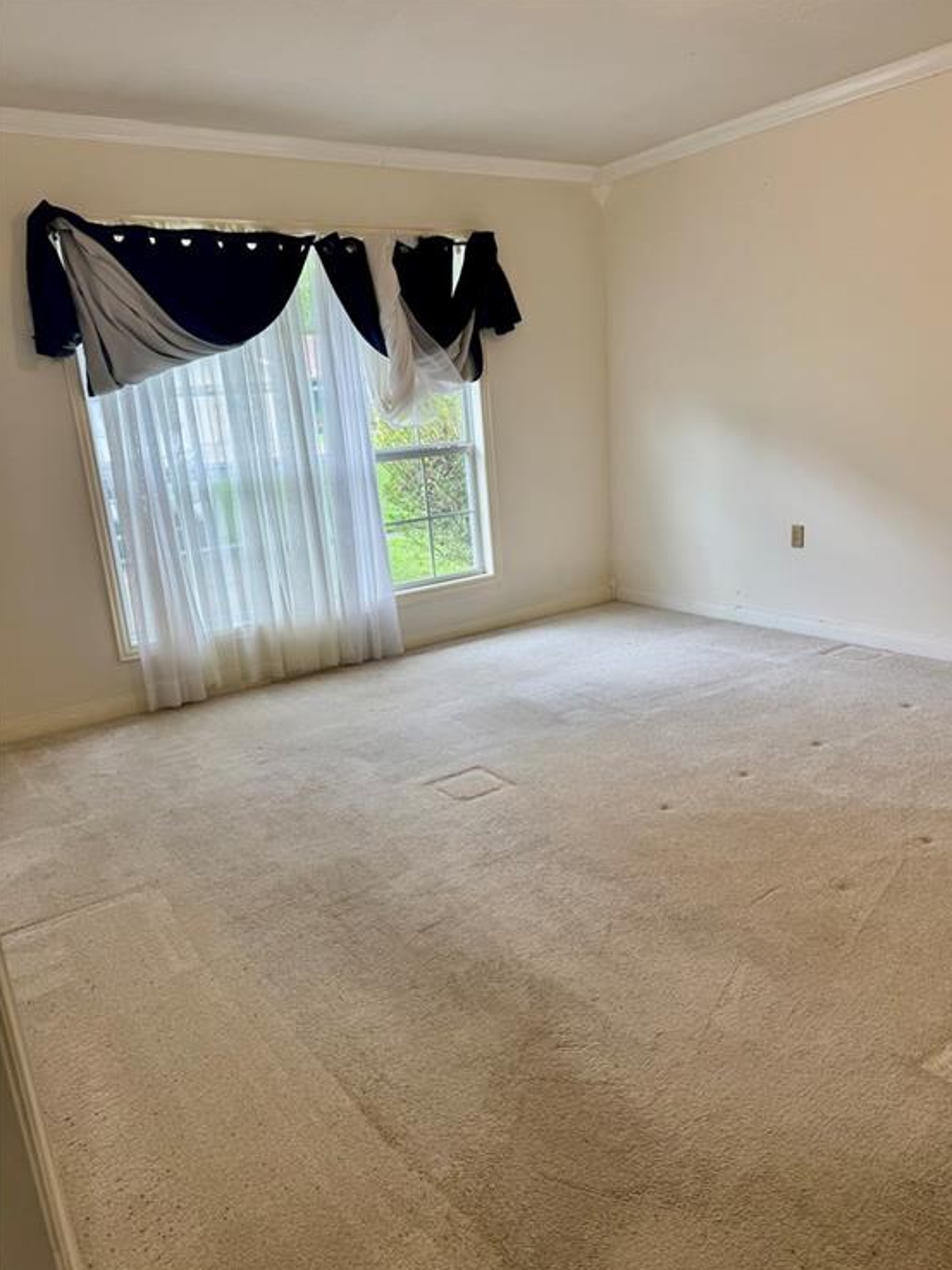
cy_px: 657
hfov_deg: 54.9
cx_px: 489
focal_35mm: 25
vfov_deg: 69.4
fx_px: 916
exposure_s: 1/120
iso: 80
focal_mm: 6.76
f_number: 1.78
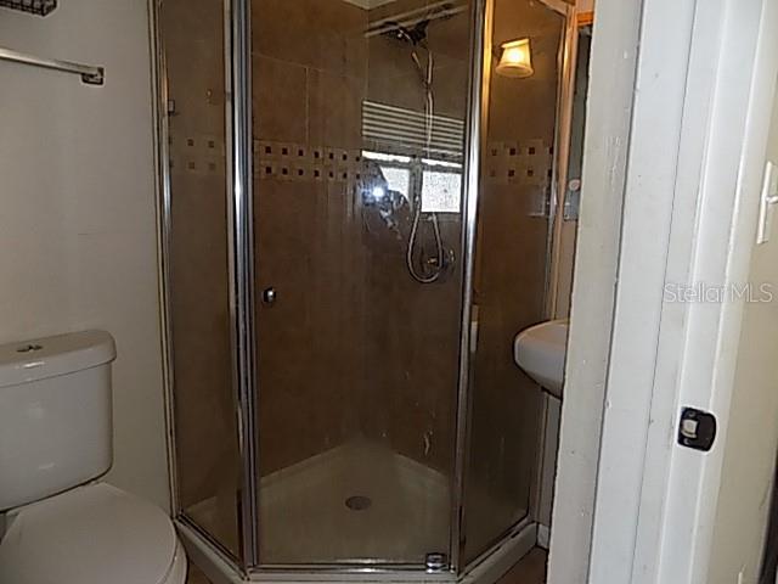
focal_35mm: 23
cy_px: 292
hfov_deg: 73.9
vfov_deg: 58.9
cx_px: 389
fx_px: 517
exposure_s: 1/30
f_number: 3.1
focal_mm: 4
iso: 200
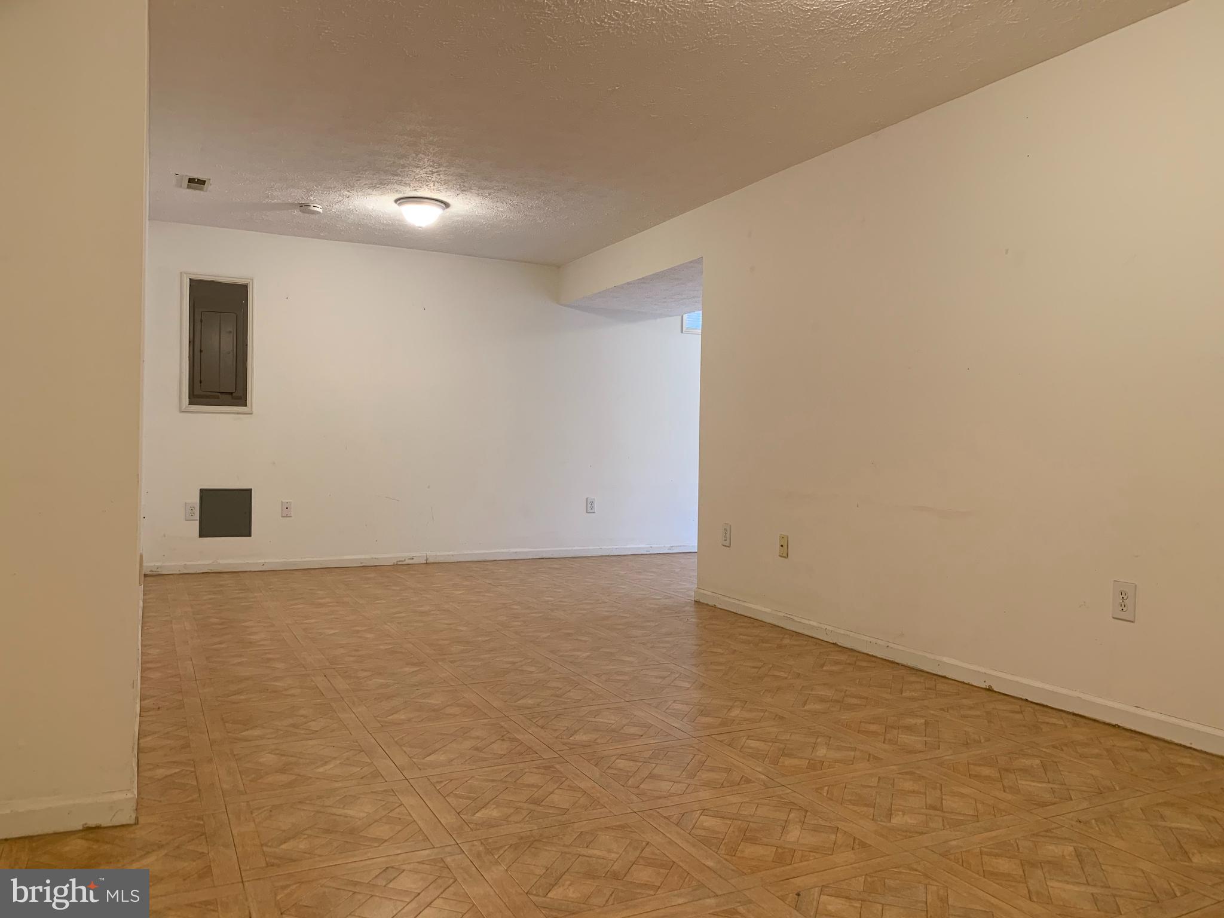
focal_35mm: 26
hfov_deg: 67.3
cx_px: 612
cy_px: 459
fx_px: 919
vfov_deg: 53.1
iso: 80
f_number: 1.8
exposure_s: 1/60
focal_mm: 4.25
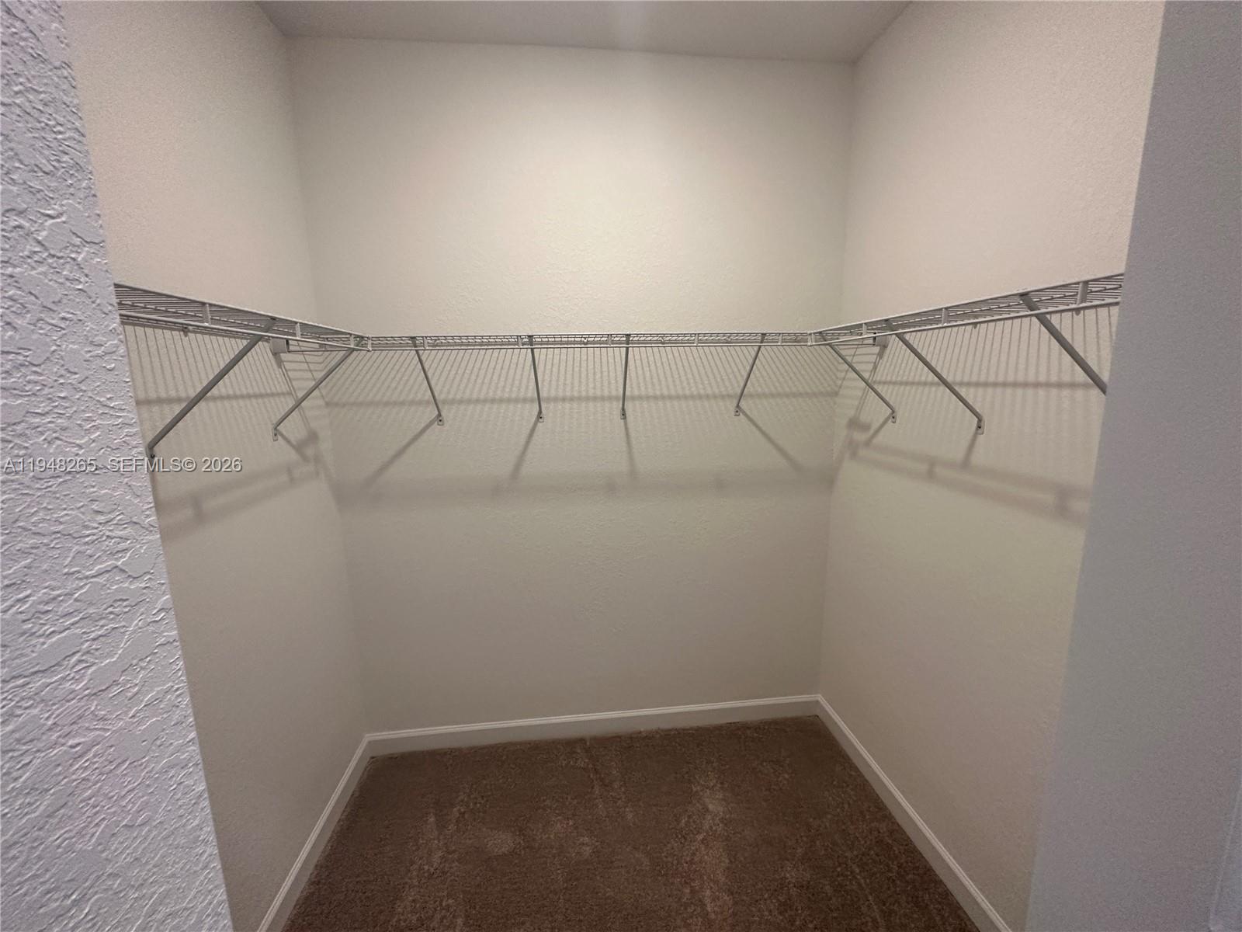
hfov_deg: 102.1
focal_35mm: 14
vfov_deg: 85.7
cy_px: 466
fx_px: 502
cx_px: 621
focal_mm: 2.22
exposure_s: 1/120
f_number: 2.2
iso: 200
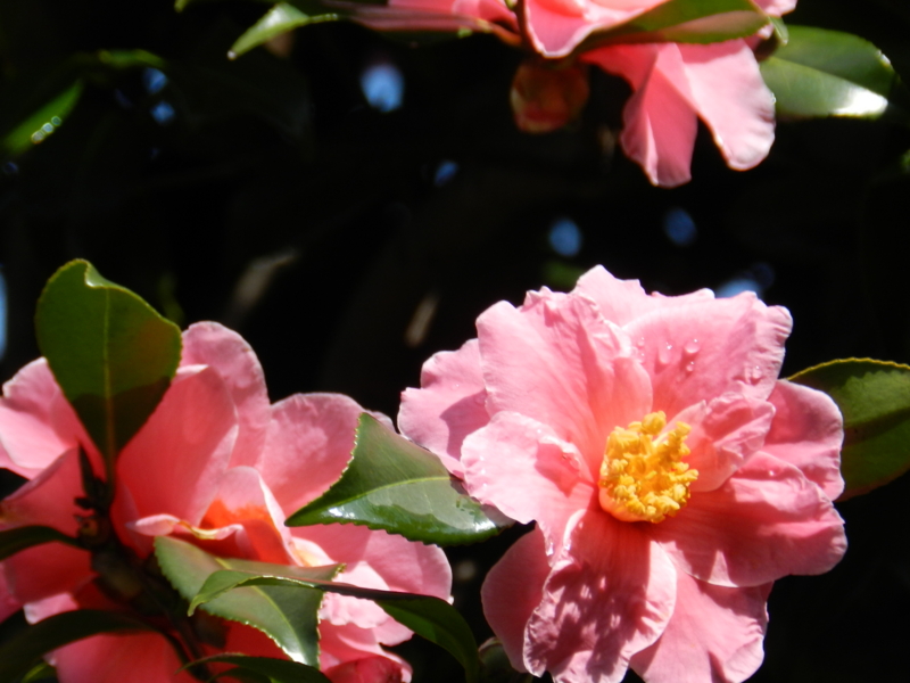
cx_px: 455
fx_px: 11435
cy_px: 342
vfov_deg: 3.4
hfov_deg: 4.6
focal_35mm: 435
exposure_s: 1/400
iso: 160
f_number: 5.6
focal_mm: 77.3
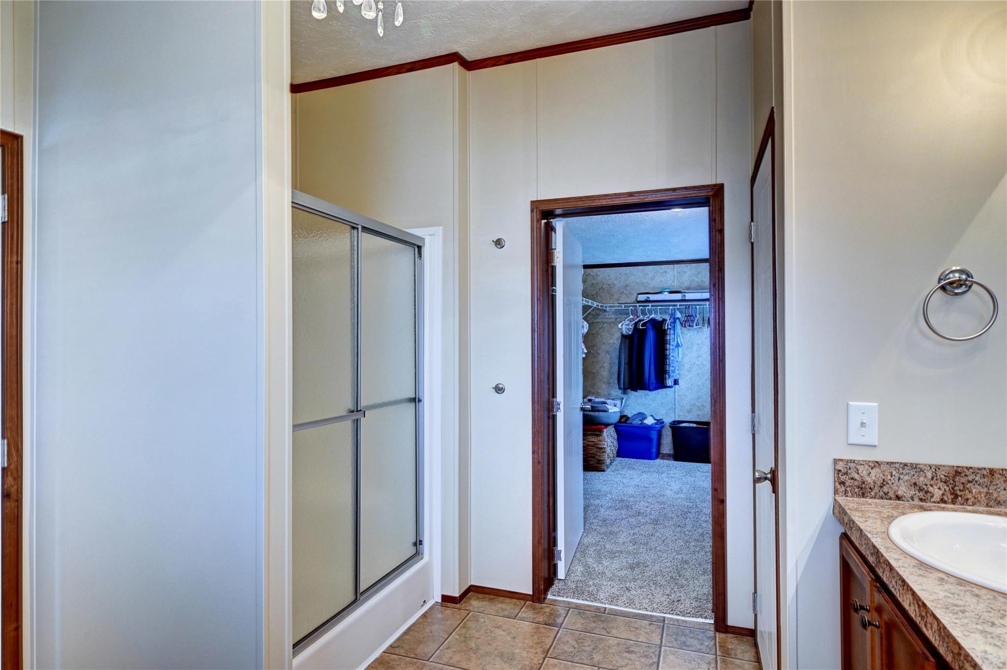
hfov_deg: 85.5
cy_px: 335
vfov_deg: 63.1
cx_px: 504
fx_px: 545
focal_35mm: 20
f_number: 8
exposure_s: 1/4
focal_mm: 19.5
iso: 400
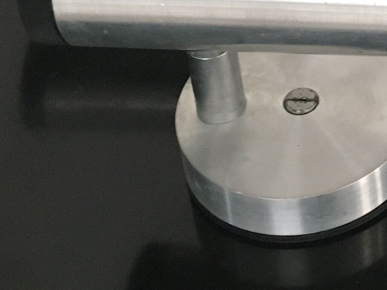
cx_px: 643
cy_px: -124
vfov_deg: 12.4
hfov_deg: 15.4
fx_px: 1274
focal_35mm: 114
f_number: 2.2
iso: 160
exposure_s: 1/33
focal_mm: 4.15
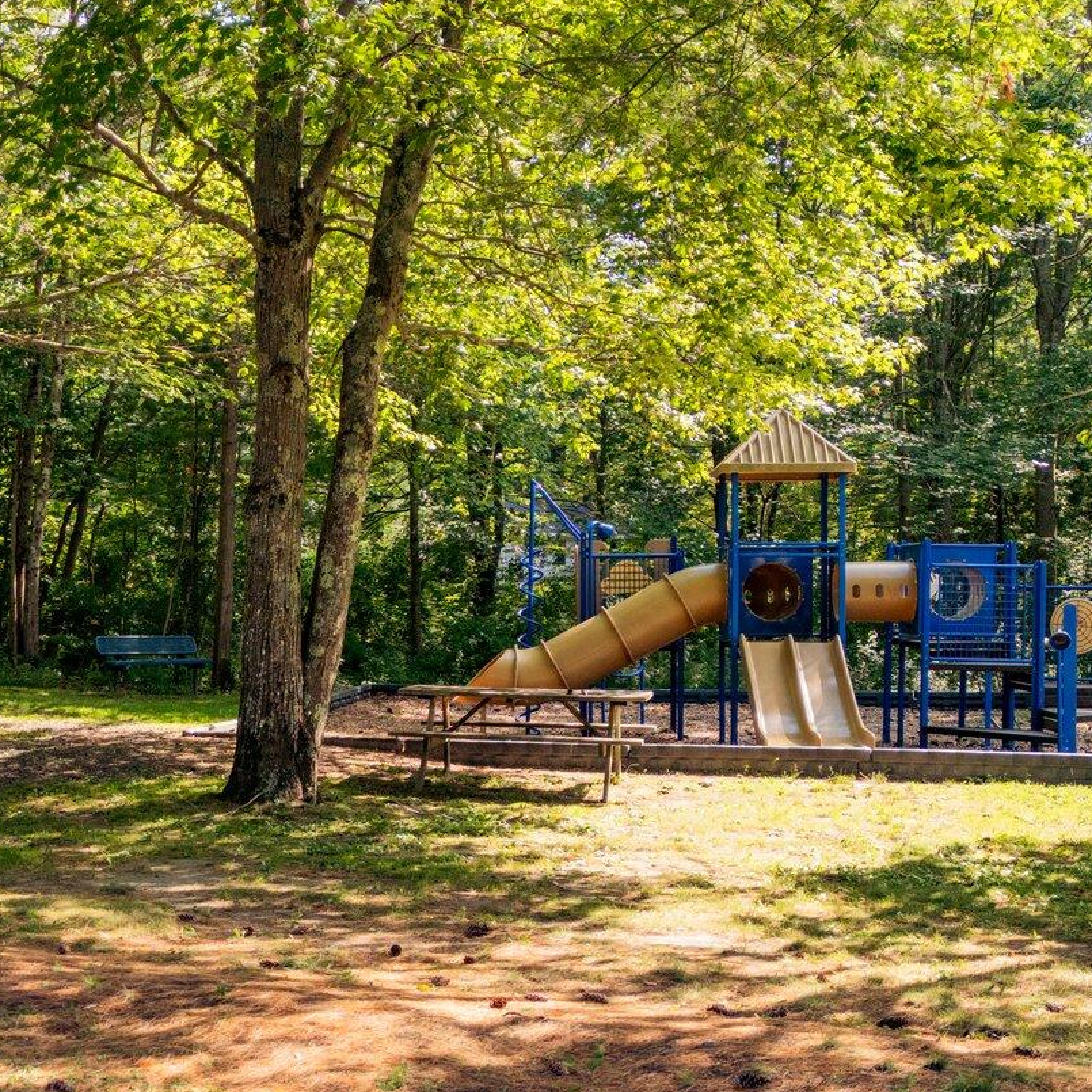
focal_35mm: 54
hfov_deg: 31.0
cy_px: 610
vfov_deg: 31.6
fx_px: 1927
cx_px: 243
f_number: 1.7
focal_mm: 6.72
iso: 100
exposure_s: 1/500
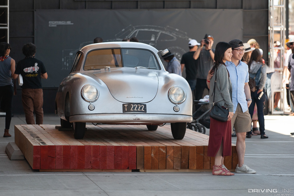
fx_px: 1225
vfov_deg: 9.1
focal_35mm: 150
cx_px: 147
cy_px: 98
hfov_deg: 13.7
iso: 1000
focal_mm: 150
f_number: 4
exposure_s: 1/1000
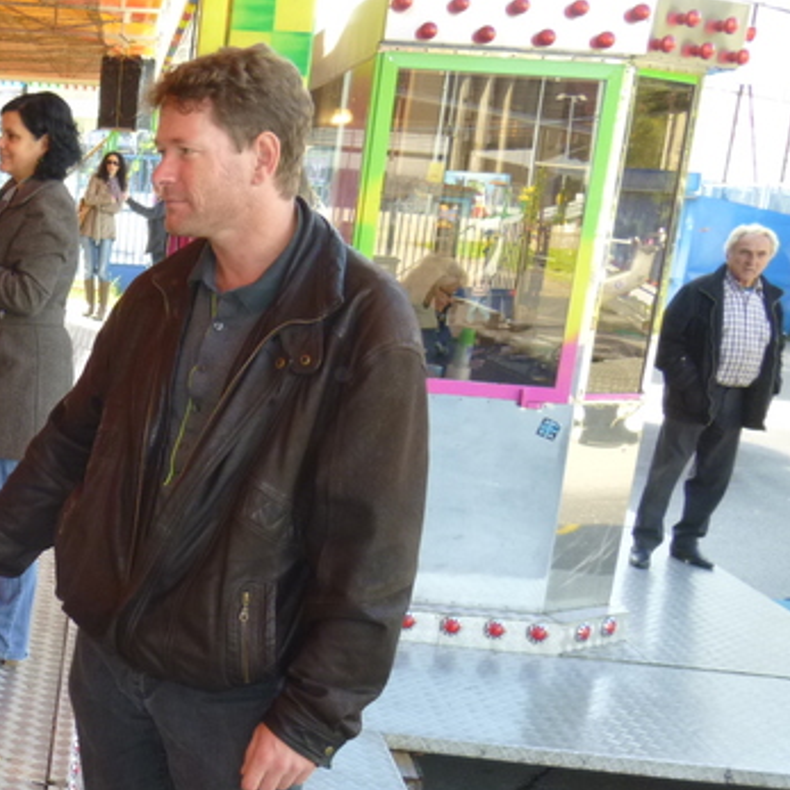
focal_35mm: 51
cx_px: -84
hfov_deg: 29.9
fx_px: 1317
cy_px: 492
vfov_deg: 33.2
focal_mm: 4.5
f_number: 3.1
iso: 100
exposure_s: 1/80
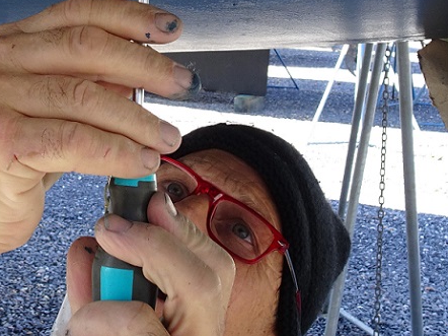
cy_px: 35
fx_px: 737
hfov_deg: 31.7
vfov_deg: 24.9
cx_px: 20
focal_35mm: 57
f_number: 3.5
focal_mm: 4.1
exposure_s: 1/80
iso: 80
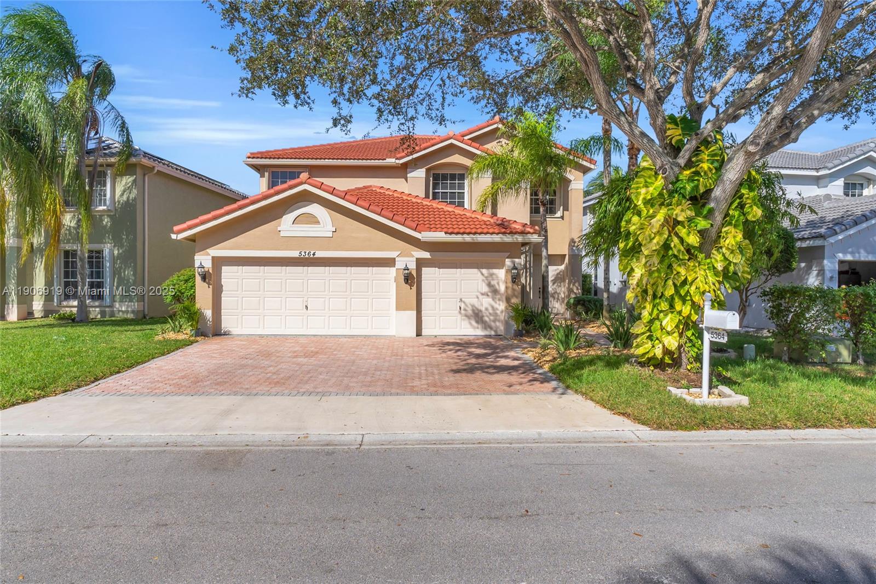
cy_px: 292
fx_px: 511
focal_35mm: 21
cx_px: 438
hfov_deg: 81.2
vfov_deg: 59.5
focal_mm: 14
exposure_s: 1/160
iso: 100
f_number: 11
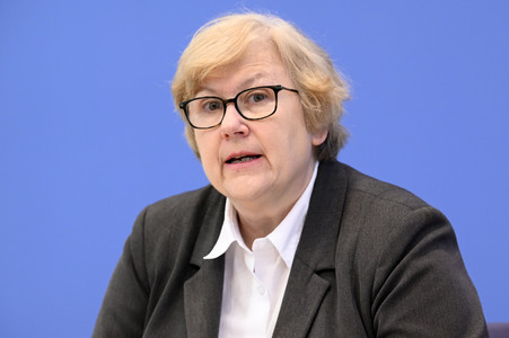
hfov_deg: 12.5
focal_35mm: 165
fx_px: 2331
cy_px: 169
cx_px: 254
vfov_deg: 8.3
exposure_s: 1/400
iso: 2500
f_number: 5
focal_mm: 165
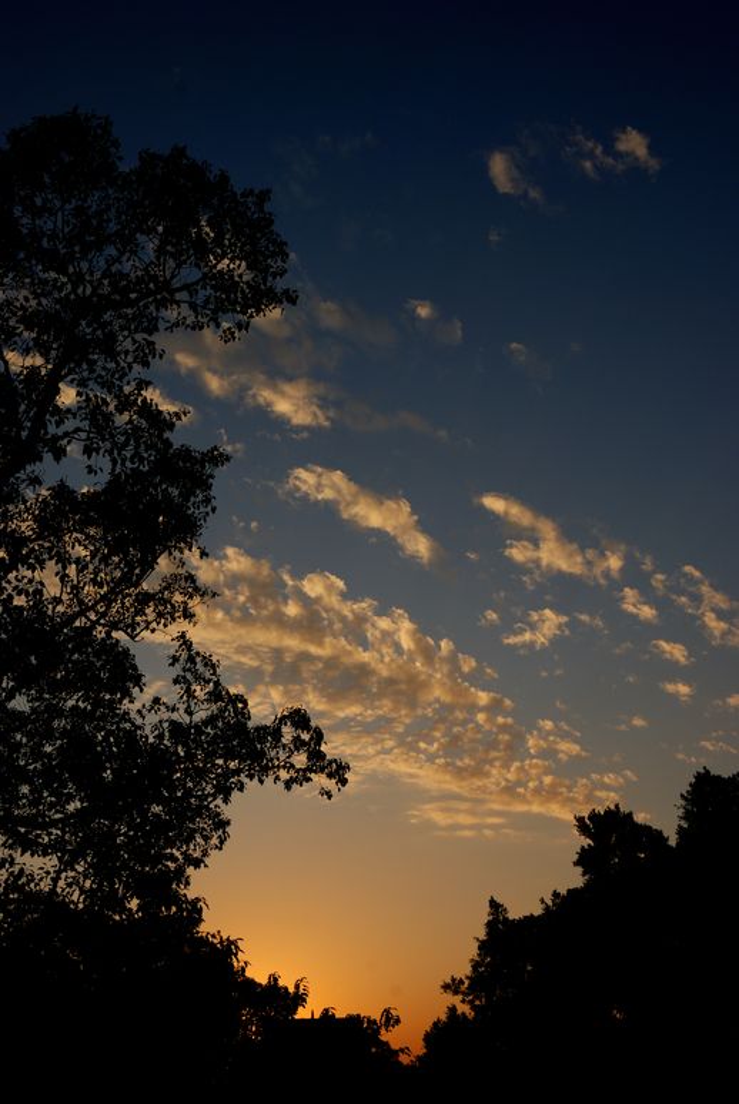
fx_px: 1105
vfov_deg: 53.1
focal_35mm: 36
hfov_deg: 37.0
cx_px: 370
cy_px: 552
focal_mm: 24
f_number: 10
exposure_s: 1/320
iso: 100
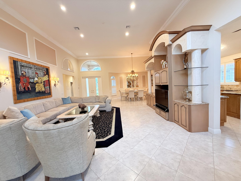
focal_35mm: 14
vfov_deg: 85.7
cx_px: 120
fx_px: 97
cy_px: 90
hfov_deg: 102.1
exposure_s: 1/60
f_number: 2.2
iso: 160
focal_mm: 2.22
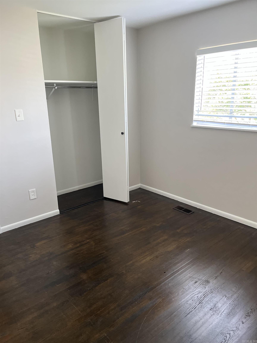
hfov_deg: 53.1
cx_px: 128
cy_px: 172
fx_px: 257
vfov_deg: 67.3
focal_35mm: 26
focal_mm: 5.1
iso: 500
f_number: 1.6
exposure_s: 1/60
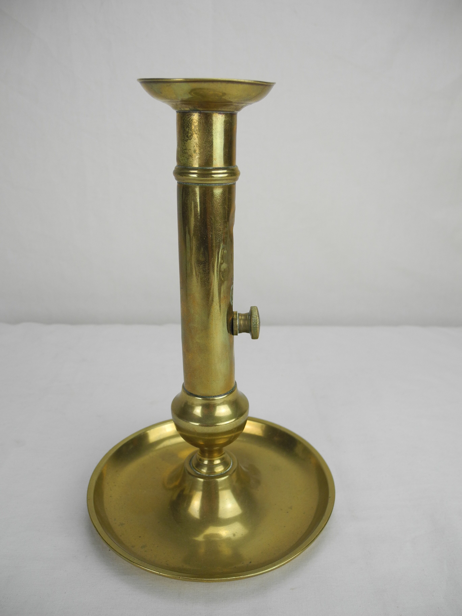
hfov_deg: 49.7
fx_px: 498
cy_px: 308
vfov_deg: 63.4
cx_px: 231
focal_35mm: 28
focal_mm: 6
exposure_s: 1/123
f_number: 2.8
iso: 100
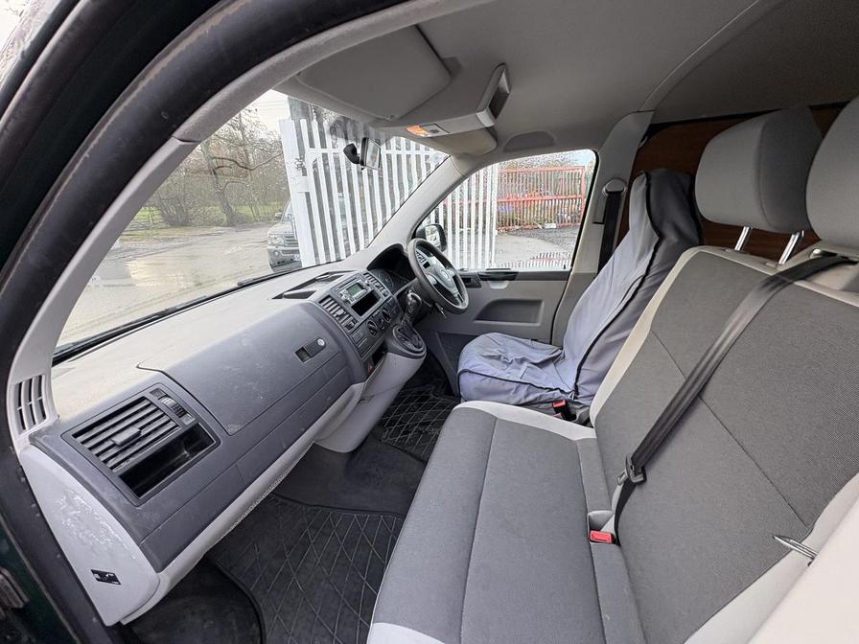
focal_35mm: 14
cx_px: 430
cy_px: 322
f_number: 2.2
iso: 125
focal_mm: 2.22
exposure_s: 1/99
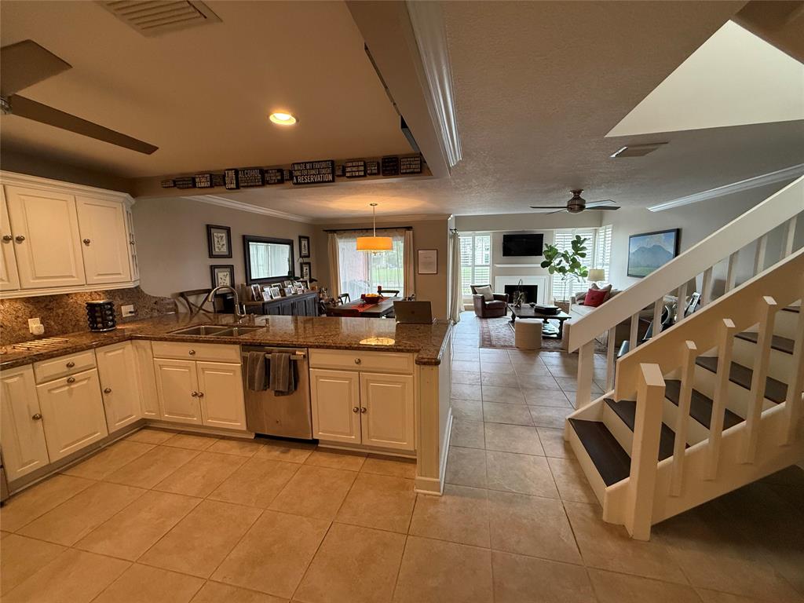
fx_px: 325
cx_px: 402
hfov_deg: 102.1
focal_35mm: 14
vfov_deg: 85.7
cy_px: 302
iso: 320
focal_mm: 2.22
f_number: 2.2
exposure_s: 1/120
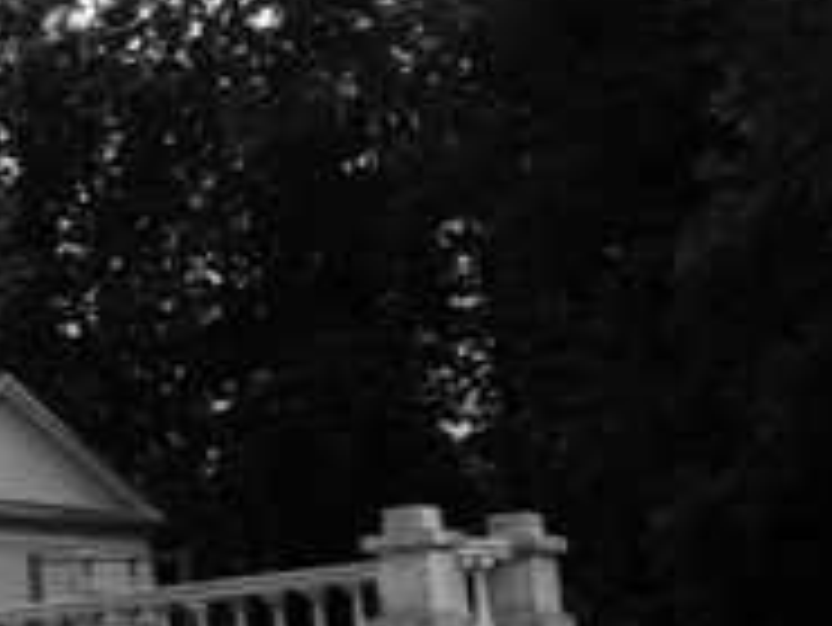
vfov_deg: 12.3
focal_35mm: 121
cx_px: -427
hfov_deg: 15.0
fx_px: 2910
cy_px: 302
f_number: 22
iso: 125
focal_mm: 20
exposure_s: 1/30
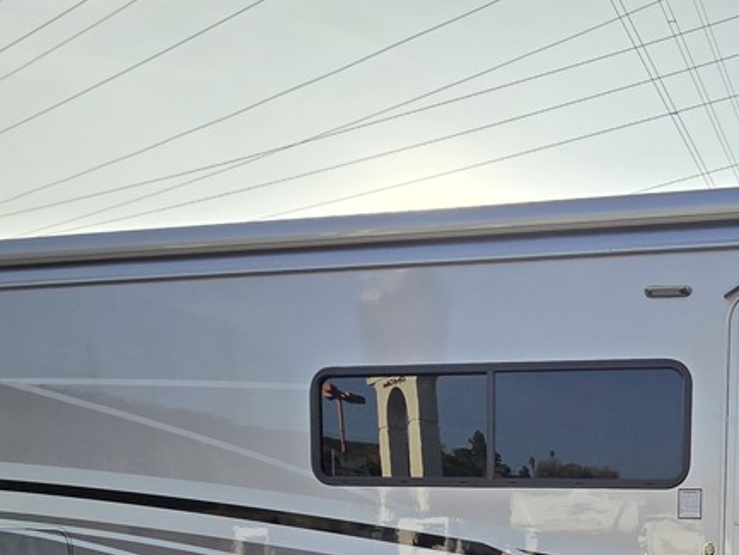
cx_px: 742
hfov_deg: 48.9
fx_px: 641
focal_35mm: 30
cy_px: 615
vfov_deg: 38.5
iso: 64
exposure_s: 1/2000
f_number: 2.2
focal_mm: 2.2
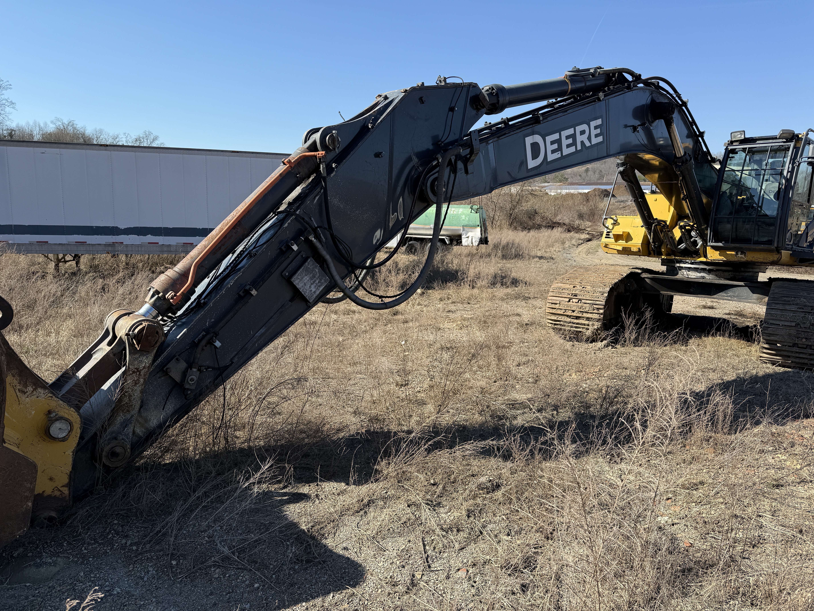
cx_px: 407
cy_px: 306
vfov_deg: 56.8
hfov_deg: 71.6
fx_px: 564
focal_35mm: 24
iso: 80
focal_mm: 6.76
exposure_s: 1/2611
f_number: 1.78
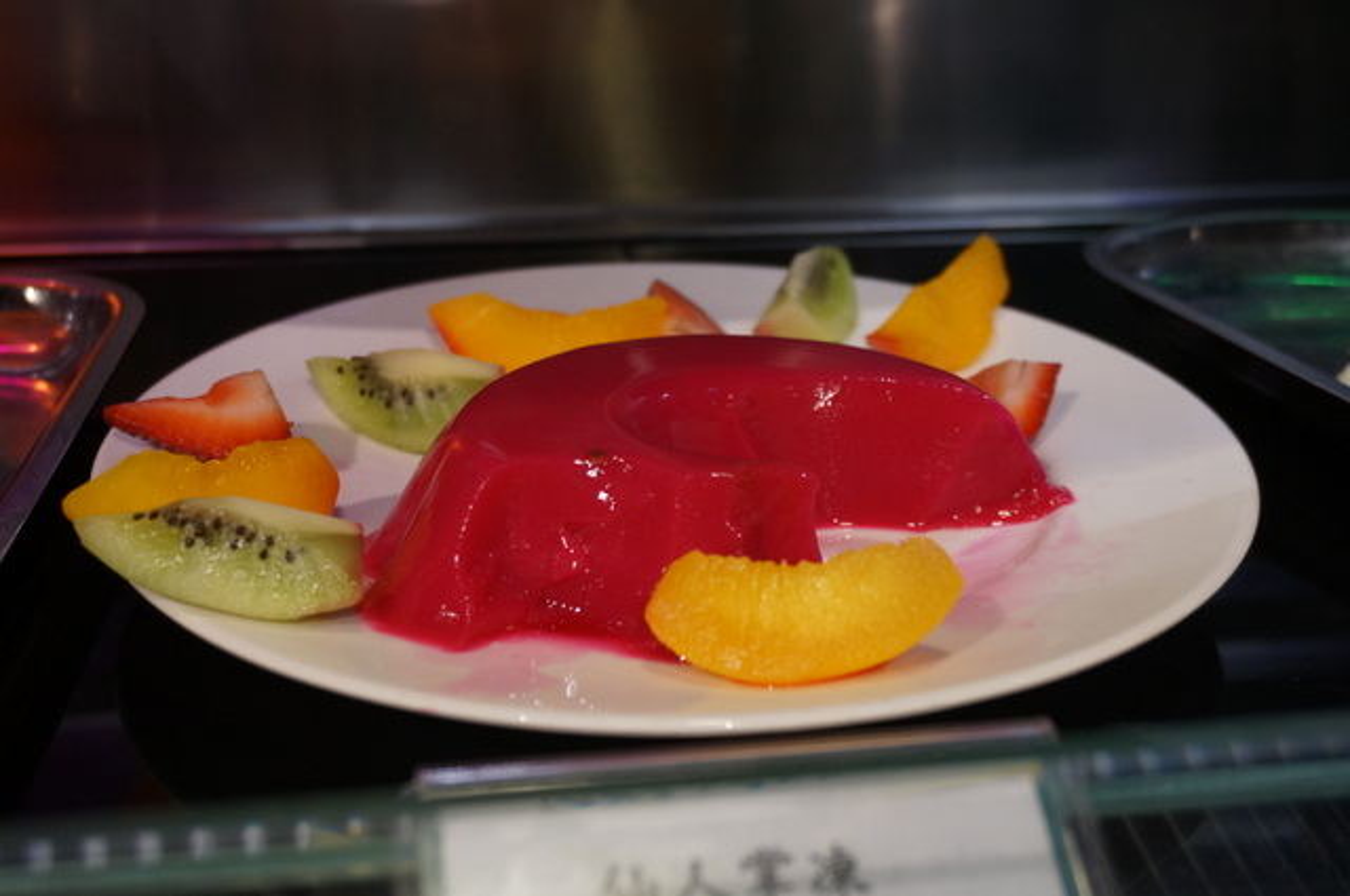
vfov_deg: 30.8
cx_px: 675
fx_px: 1629
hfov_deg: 45.0
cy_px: 448
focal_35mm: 44
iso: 800
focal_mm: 29
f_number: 4.5
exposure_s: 1/60
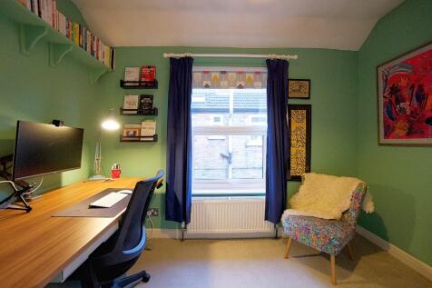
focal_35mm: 15
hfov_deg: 100.4
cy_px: 144
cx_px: 216
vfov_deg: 77.3
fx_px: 180
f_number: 4
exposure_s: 1/160
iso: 3200
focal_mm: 10
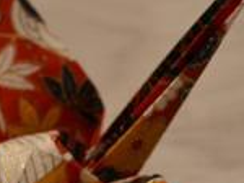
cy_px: 138
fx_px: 971
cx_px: 36
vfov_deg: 10.7
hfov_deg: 14.2
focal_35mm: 138
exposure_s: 1/6
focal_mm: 32
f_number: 4.8
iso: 800
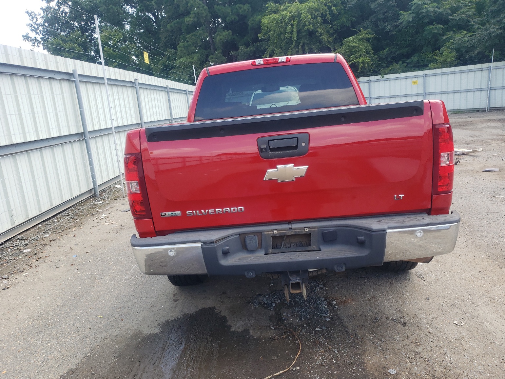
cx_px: 254
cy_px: 196
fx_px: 394
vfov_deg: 51.4
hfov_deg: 65.3
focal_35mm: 27
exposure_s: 1/588
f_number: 1.5
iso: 50
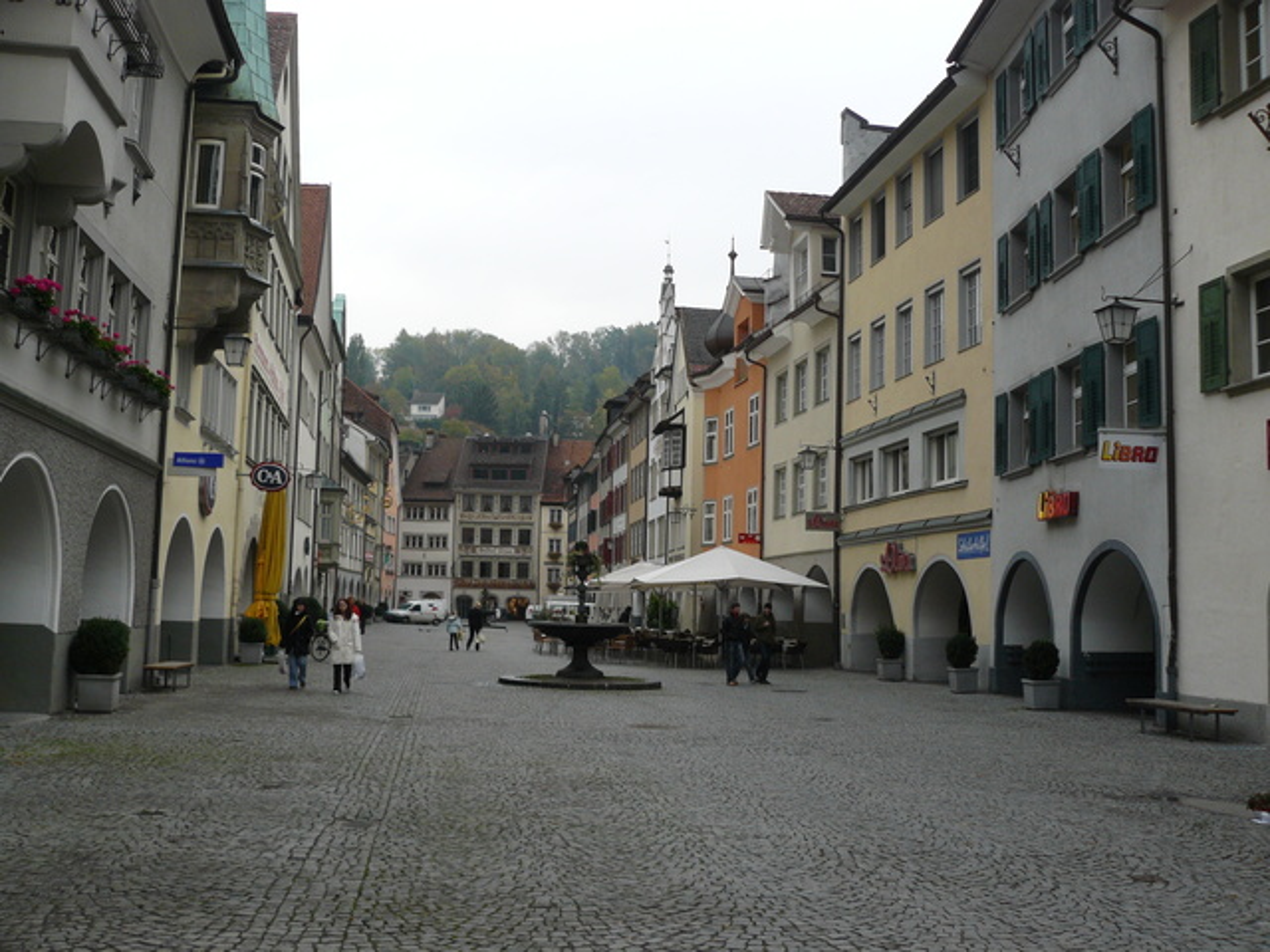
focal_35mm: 36
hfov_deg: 51.4
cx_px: 635
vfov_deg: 39.7
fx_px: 1321
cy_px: 476
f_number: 4
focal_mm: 6
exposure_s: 1/200
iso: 100
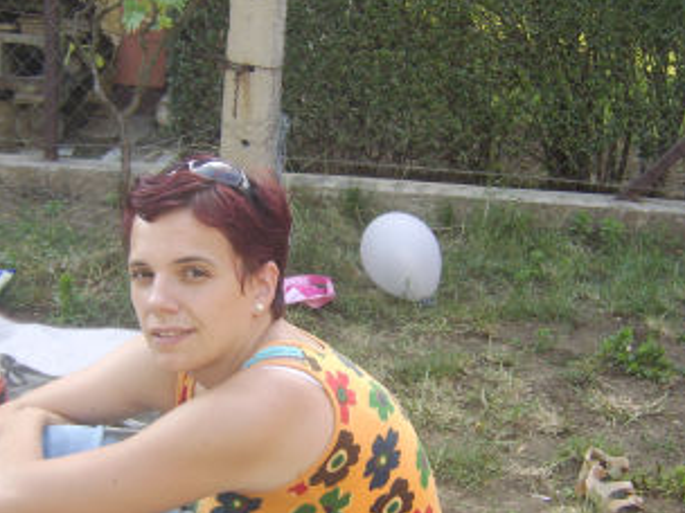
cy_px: 289
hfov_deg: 37.3
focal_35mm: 51
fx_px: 1009
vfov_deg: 28.5
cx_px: 255
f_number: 2.7
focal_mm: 8.13
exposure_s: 1/92
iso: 71
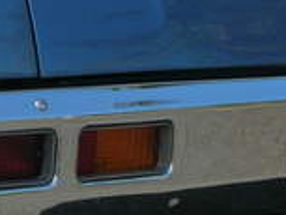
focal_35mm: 199
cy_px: 92
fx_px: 1645
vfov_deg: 7.5
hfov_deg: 9.7
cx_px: -97
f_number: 4.8
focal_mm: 7.8
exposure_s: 1/317
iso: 64
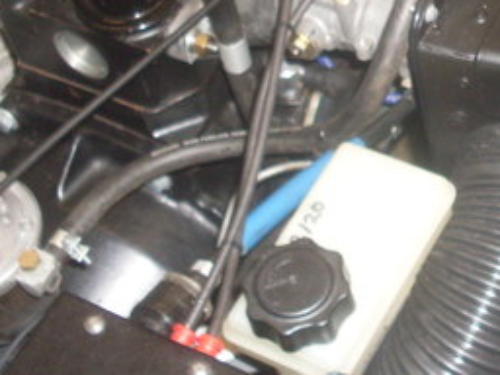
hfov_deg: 19.9
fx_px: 1372
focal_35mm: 95
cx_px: 523
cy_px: 2
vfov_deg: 15.3
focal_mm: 6.3
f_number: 2.8
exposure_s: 1/45
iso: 120
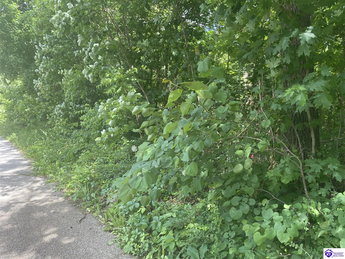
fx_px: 259
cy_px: 130
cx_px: 172
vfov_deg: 53.1
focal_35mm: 26
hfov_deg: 67.3
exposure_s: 1/189
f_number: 1.6
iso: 32
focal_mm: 4.2
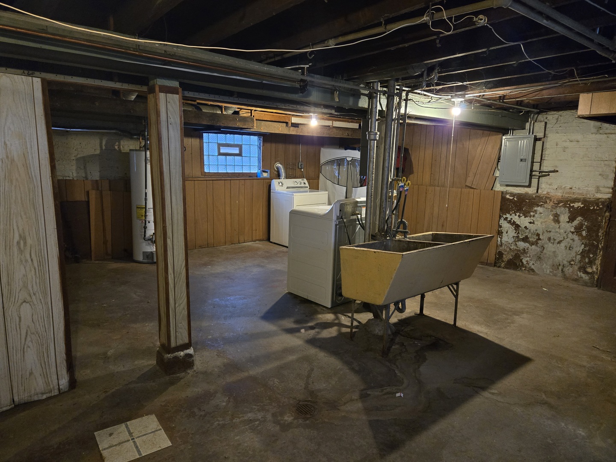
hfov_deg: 73.9
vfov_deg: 58.9
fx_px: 409
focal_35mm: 23
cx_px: 308
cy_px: 231
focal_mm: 5.4
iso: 1250
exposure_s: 1/60
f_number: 1.8
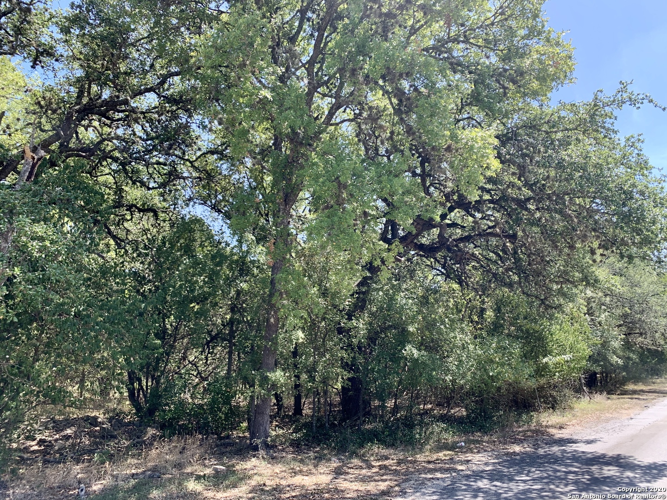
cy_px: 250
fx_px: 501
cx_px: 334
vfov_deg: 53.1
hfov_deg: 67.3
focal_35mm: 26
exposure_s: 1/322
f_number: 1.8
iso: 25
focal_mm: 4.25
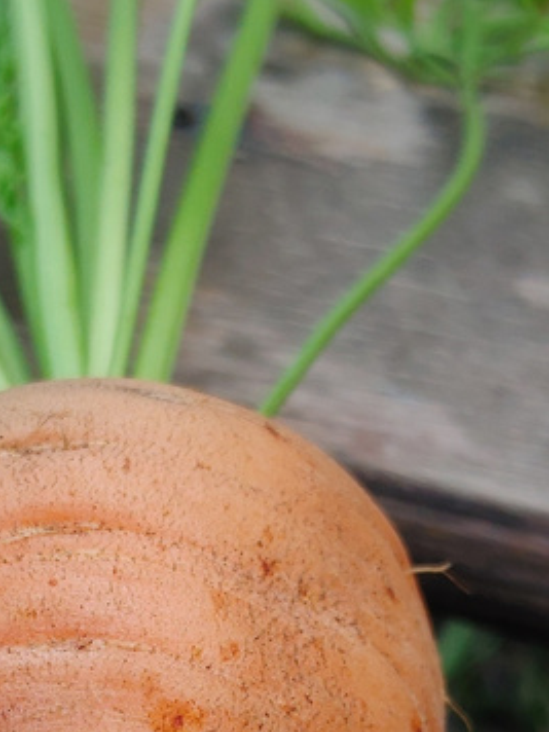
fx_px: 2347
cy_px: 693
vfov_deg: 17.4
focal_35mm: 111
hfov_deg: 13.3
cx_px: 115
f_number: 1.8
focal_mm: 4.81
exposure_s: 1/120
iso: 50
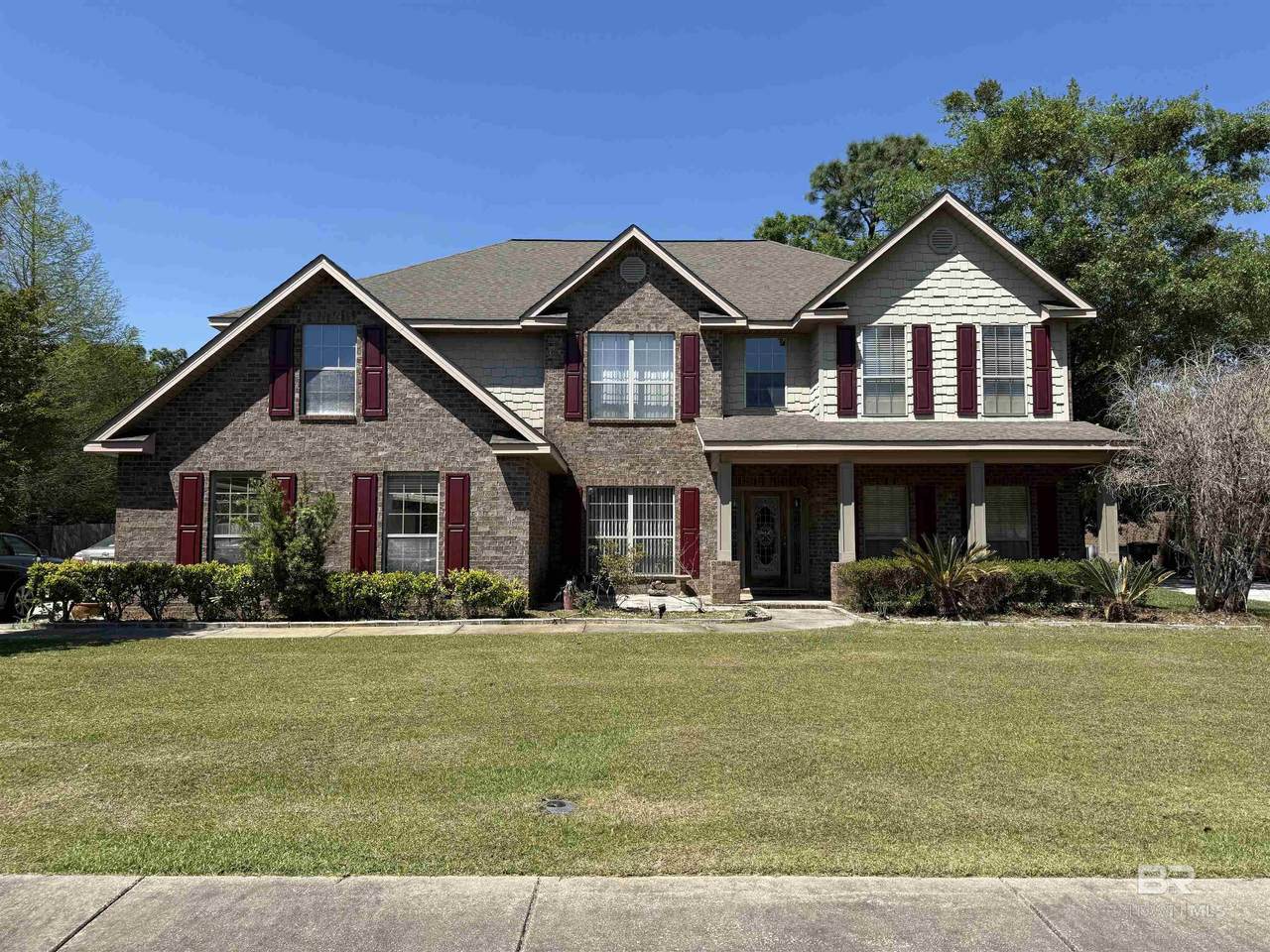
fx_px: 881
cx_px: 635
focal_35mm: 24
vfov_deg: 56.8
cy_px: 476
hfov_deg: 71.6
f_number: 1.78
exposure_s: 1/3759
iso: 80
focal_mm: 6.76
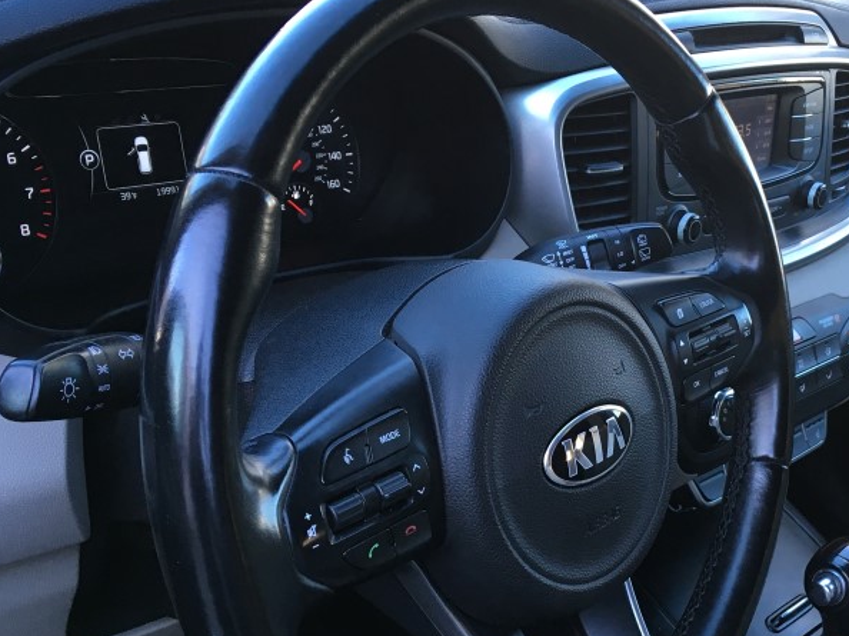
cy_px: 332
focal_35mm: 50
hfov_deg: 37.6
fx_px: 1226
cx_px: 590
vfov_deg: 29.1
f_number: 2.2
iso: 32
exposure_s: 1/30
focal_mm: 4.15
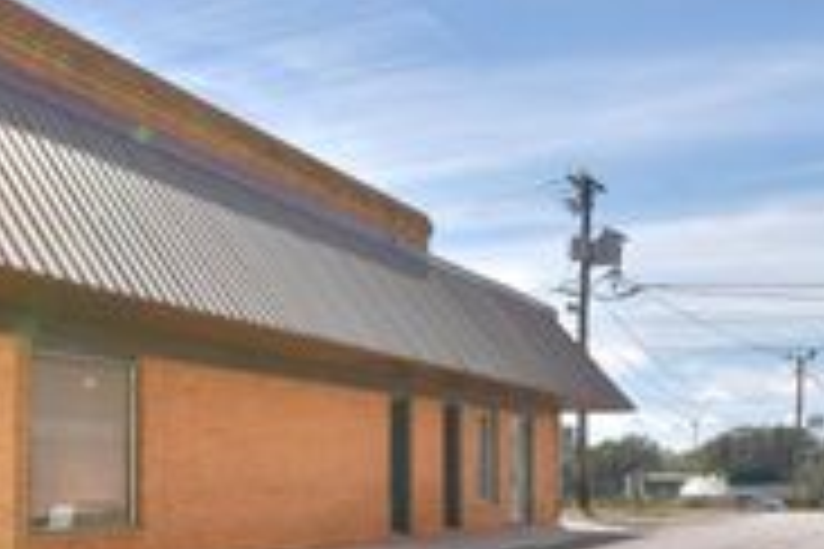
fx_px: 938
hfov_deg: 40.4
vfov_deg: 31.6
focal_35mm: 41
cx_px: -32
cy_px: 457
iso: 100
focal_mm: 10
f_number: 13
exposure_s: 1/250
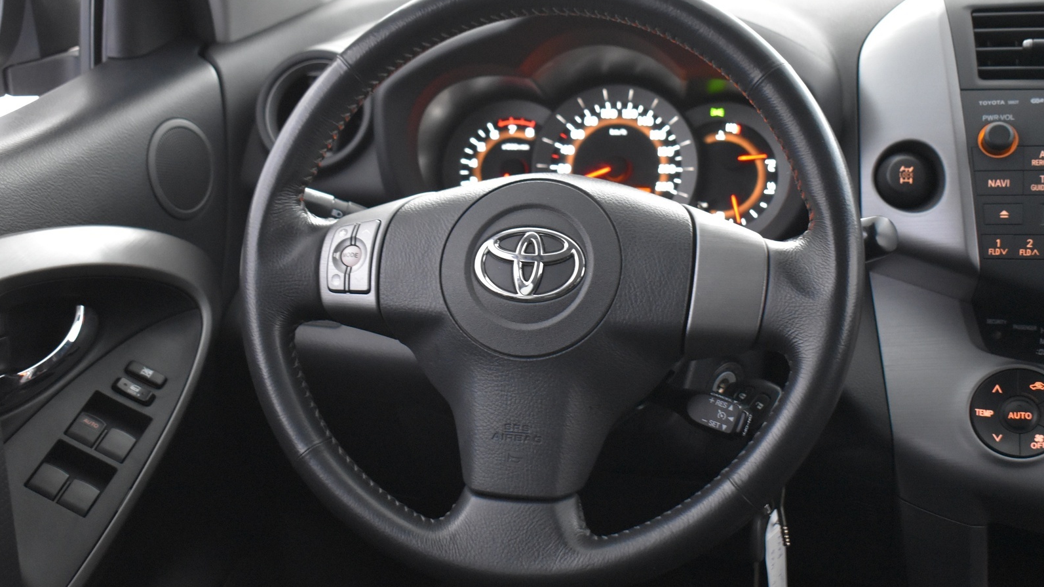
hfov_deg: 41.7
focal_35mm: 50
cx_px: 516
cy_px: 295
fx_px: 1371
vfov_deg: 24.2
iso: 3200
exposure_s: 1/15
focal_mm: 31
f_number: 4.2
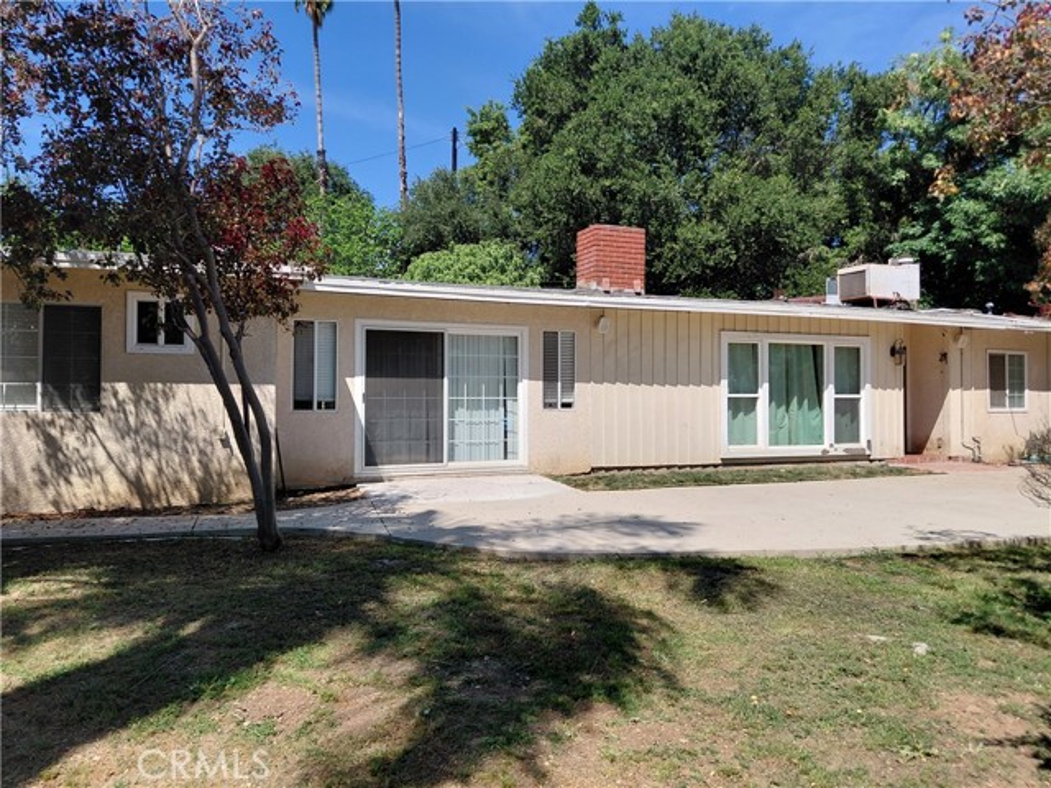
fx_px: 759
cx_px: 526
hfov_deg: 69.4
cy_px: 394
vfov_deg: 54.9
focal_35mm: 25
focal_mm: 4.69
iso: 50
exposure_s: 1/2769
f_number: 1.8
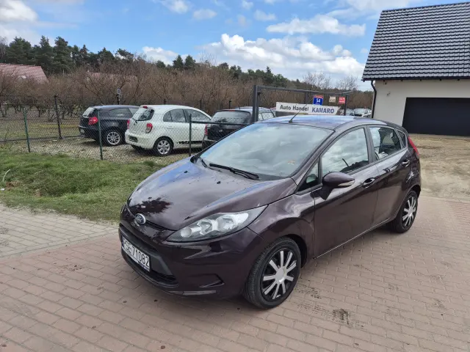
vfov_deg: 58.9
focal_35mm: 23
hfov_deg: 73.9
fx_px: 312
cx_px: 235
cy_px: 176
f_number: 1.8
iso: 25
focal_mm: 5.4
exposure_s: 1/1036
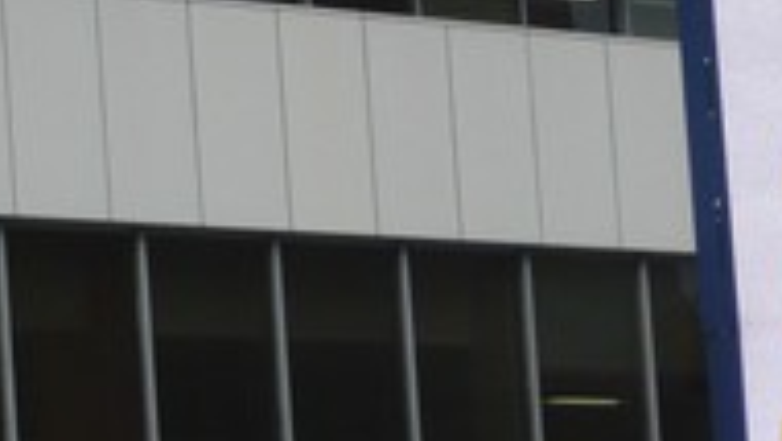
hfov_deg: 9.0
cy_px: 377
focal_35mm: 238
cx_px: 214
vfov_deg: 5.1
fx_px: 4936
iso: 100
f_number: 4.3
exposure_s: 1/160
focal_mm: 10.3
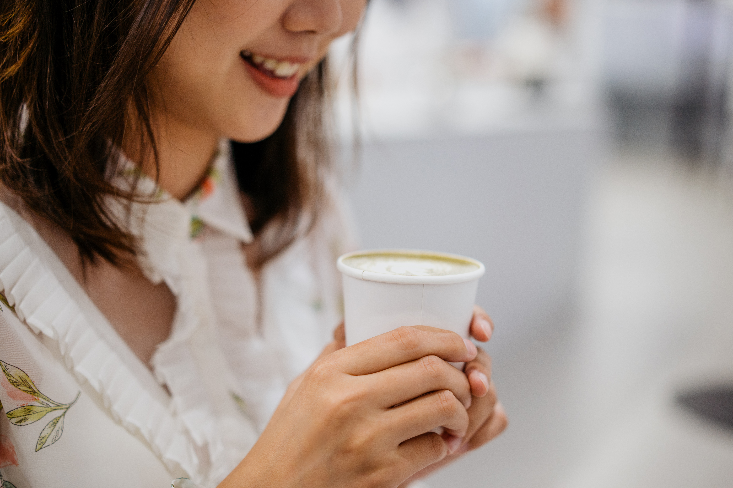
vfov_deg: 24.6
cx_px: 366
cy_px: 244
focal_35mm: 55
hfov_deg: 36.2
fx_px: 1120
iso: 500
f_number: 1.8
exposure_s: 1/125
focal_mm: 55
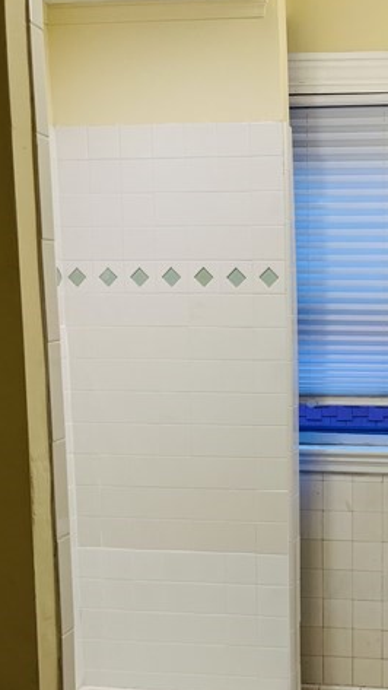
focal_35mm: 46
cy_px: 379
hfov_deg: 24.7
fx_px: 841
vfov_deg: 44.5
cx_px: 392
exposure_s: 1/122
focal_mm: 5.1
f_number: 1.6
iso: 64
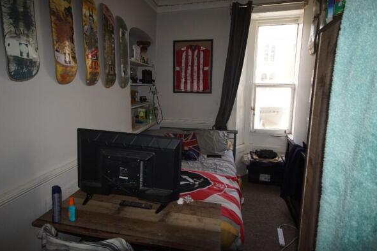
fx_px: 209
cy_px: 113
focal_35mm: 20
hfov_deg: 84.0
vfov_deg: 61.8
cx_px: 187
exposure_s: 1/160
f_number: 4.5
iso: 800
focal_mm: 12
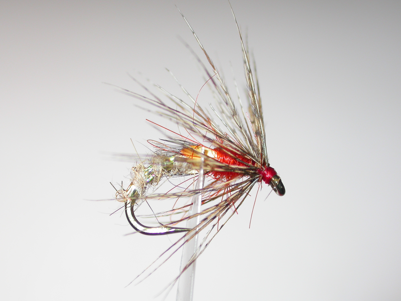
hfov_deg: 15.5
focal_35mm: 127
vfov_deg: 11.7
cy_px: 148
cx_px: 190
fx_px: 1471
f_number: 4.3
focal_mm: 24.8
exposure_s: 1/134
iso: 100
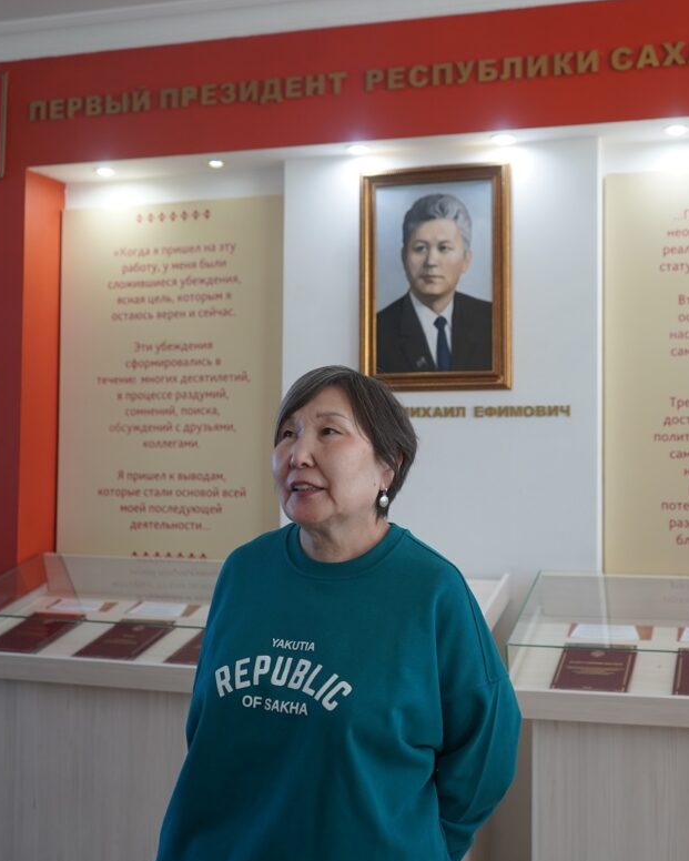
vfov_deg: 41.1
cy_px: 425
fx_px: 1147
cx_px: 456
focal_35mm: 45
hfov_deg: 33.2
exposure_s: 1/200
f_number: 4
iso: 500
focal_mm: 31
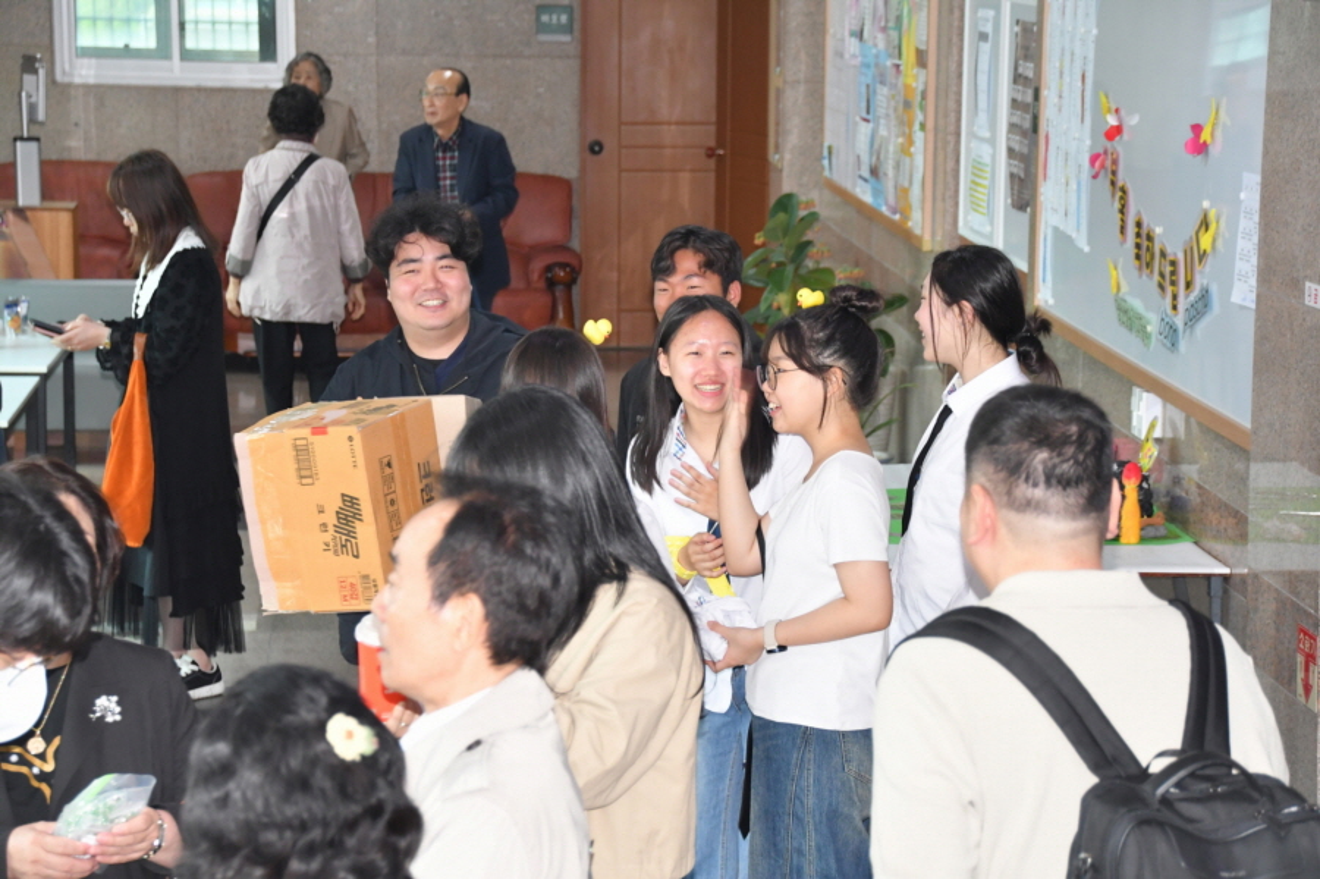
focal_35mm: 112
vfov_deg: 12.2
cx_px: 660
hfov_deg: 18.3
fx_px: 4104
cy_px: 440
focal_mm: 75
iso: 1800
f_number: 5.3
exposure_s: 1/60
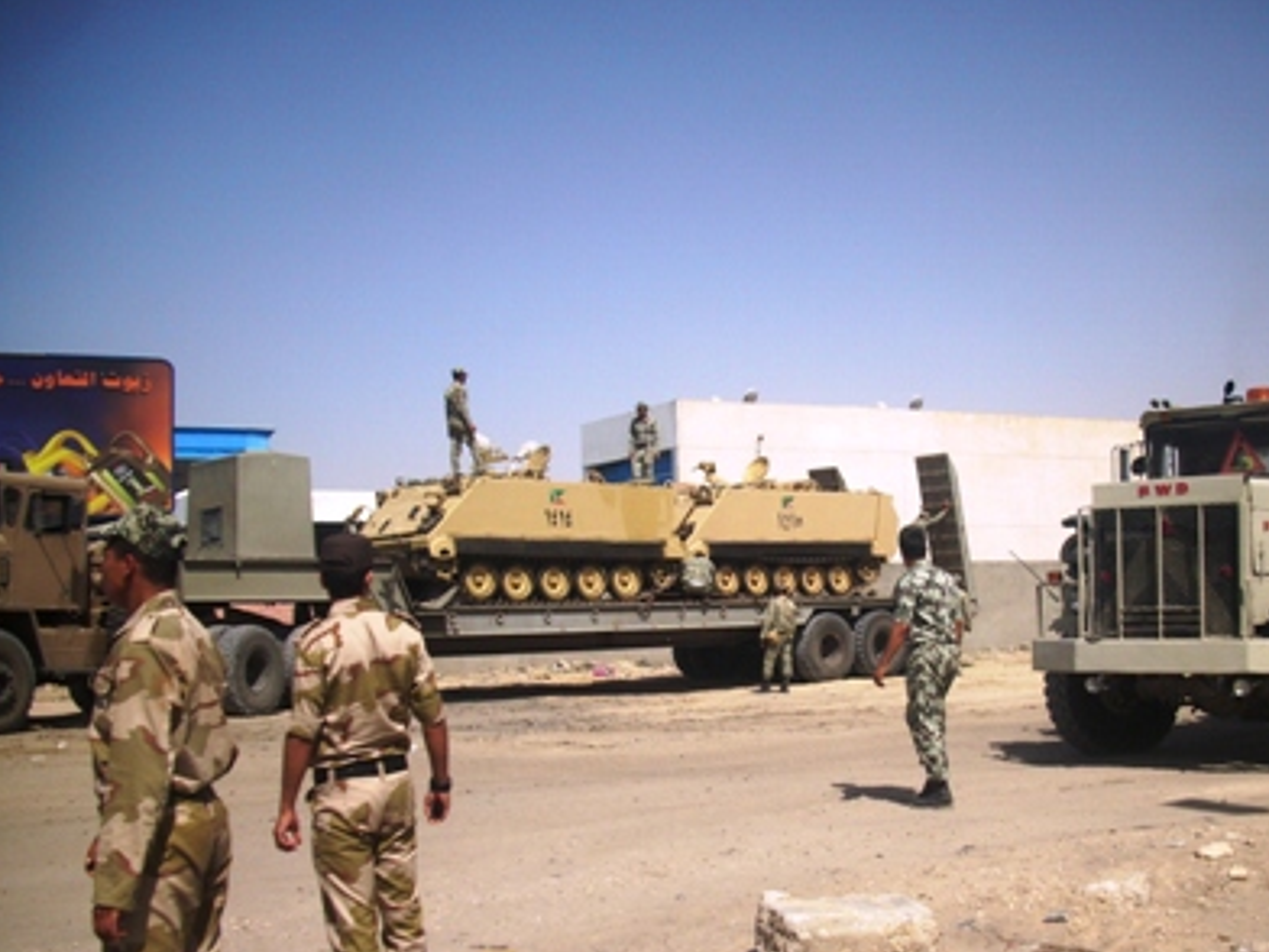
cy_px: 541
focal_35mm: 38
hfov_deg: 48.7
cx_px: 767
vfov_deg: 37.7
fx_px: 1393
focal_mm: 6.2
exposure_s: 1/707
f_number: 5.6
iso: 50
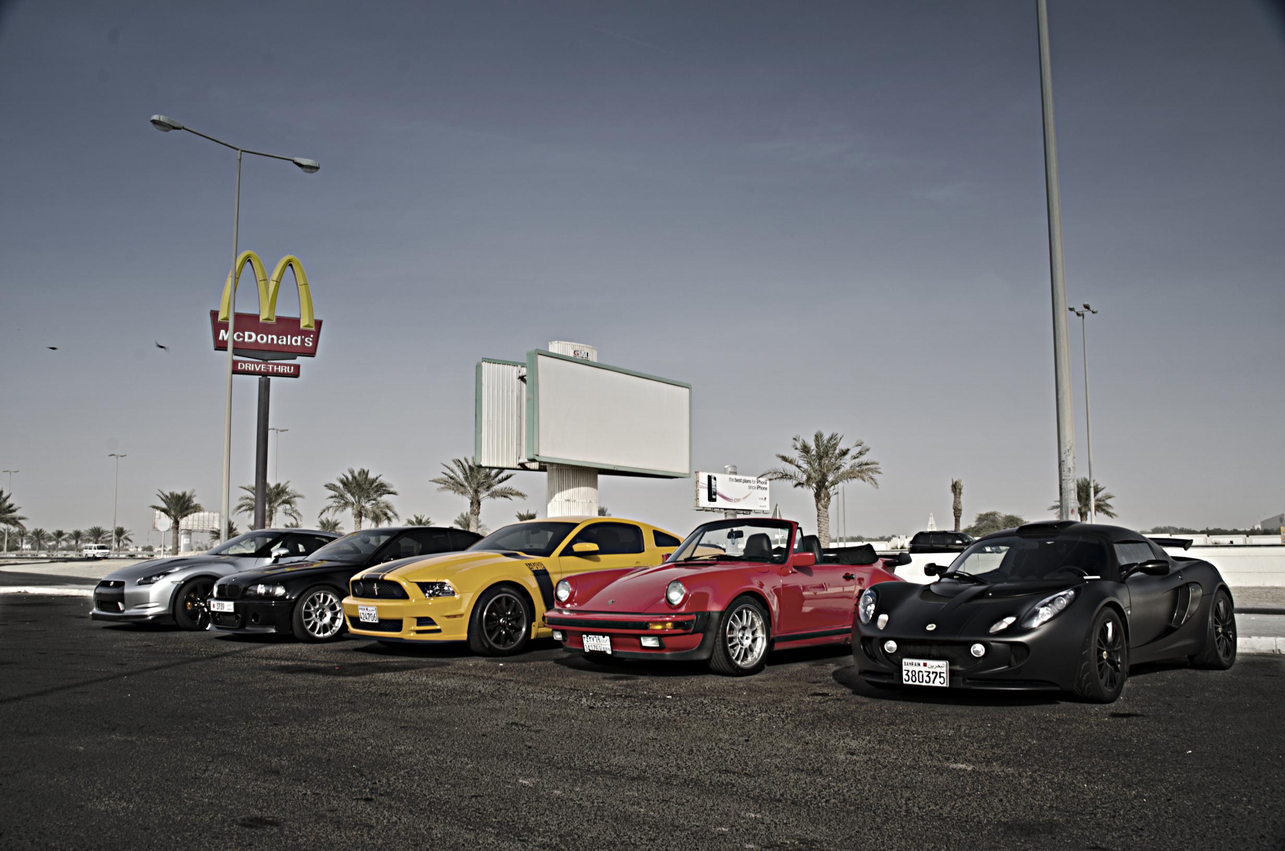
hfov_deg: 67.5
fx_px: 962
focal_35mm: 27
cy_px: 426
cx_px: 642
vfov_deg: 47.7
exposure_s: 1/80
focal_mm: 18
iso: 100
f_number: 10
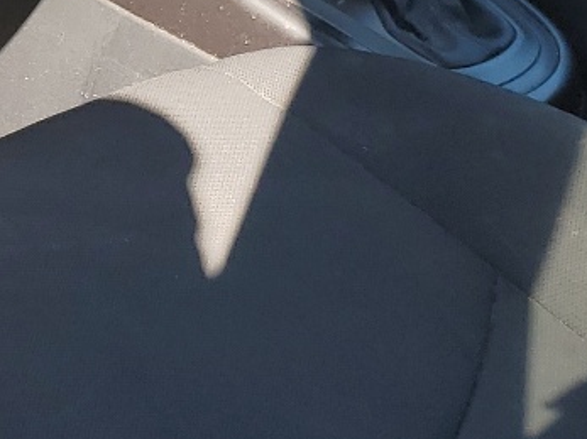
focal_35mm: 120
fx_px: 2034
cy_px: -117
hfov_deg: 15.8
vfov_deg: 12.0
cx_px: -122
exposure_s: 1/476
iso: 50
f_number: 1.5
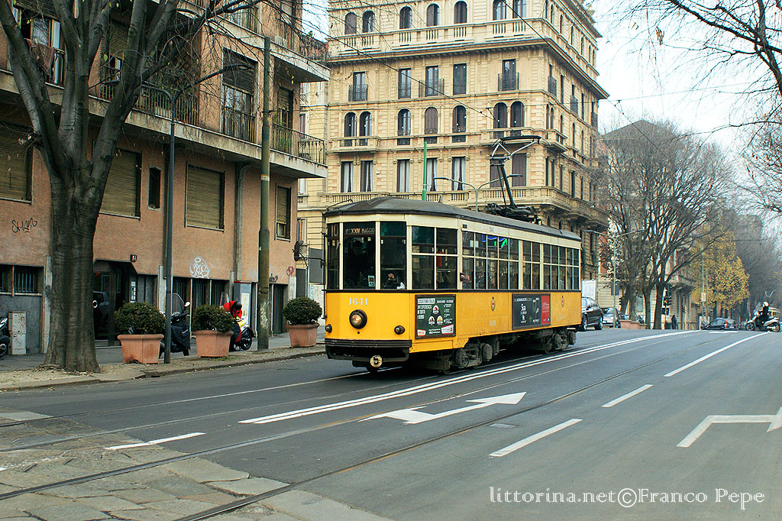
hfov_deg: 46.4
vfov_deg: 31.9
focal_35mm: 42
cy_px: 260
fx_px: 912
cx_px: 391
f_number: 4.5
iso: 400
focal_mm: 28
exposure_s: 1/320
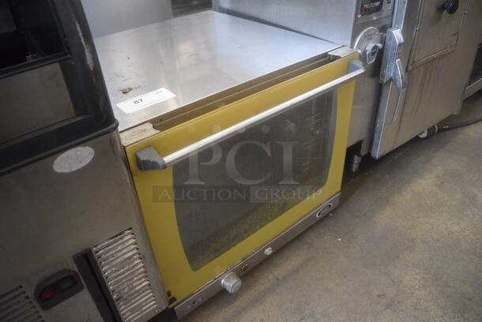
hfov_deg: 67.3
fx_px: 362
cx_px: 241
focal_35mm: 27
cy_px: 161
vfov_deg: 48.0
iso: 1600
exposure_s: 1/125
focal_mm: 18
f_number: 3.5
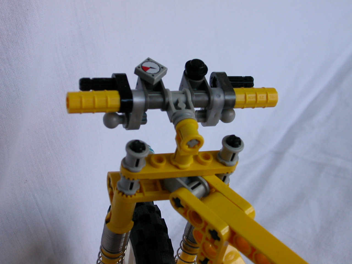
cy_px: 132
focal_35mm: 64
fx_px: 651
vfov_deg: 22.9
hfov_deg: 30.3
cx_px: 176
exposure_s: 1/68.9
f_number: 3.5
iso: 100
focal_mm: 9.7
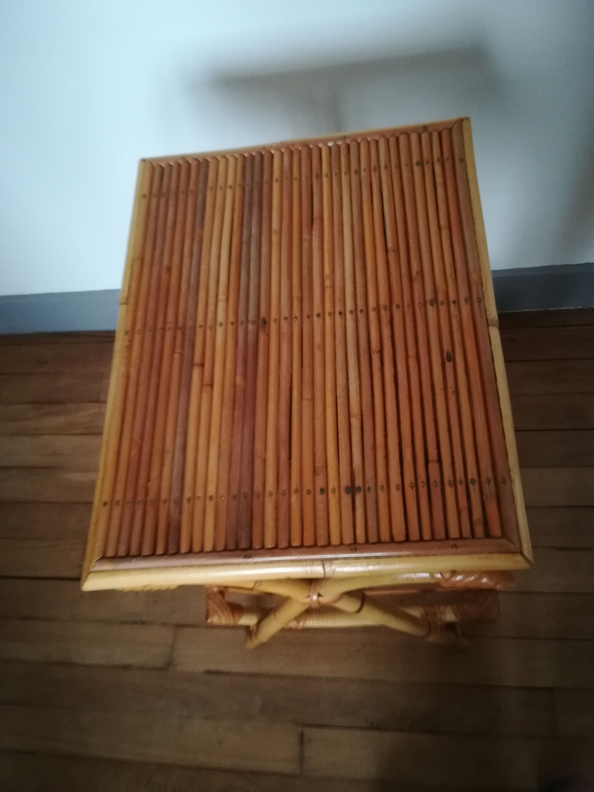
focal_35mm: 26
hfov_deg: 53.1
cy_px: 396
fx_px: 595
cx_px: 297
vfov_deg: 67.3
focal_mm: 3.83
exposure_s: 1/15
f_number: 2.2
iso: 640
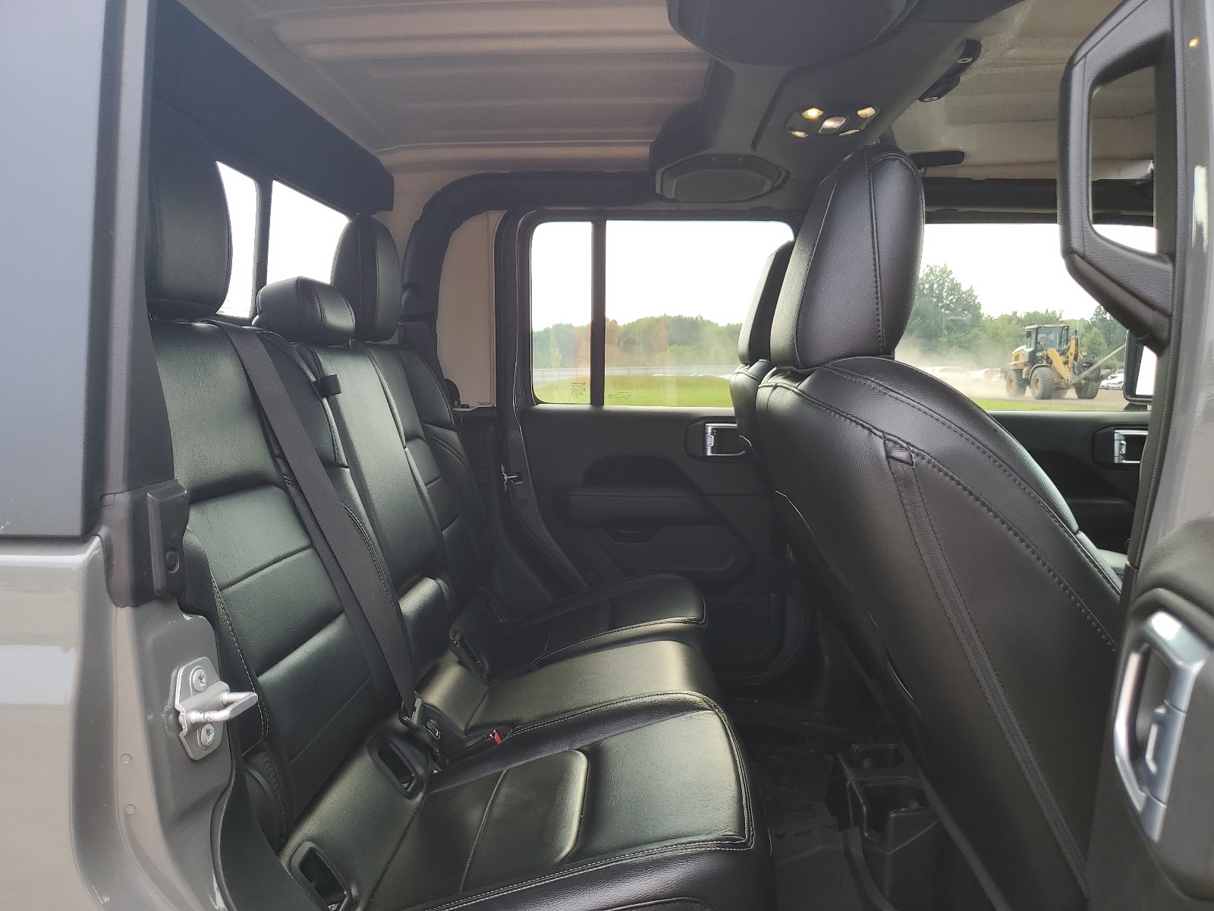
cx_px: 607
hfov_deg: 67.3
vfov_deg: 53.1
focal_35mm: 26
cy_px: 456
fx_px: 912
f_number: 1.5
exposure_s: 1/222
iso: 50
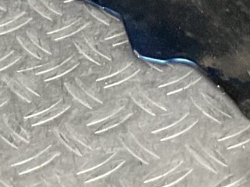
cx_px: -116
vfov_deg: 7.3
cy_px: -250
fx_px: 1386
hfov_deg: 10.0
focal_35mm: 192
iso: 80
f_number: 1.8
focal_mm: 3
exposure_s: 1/50
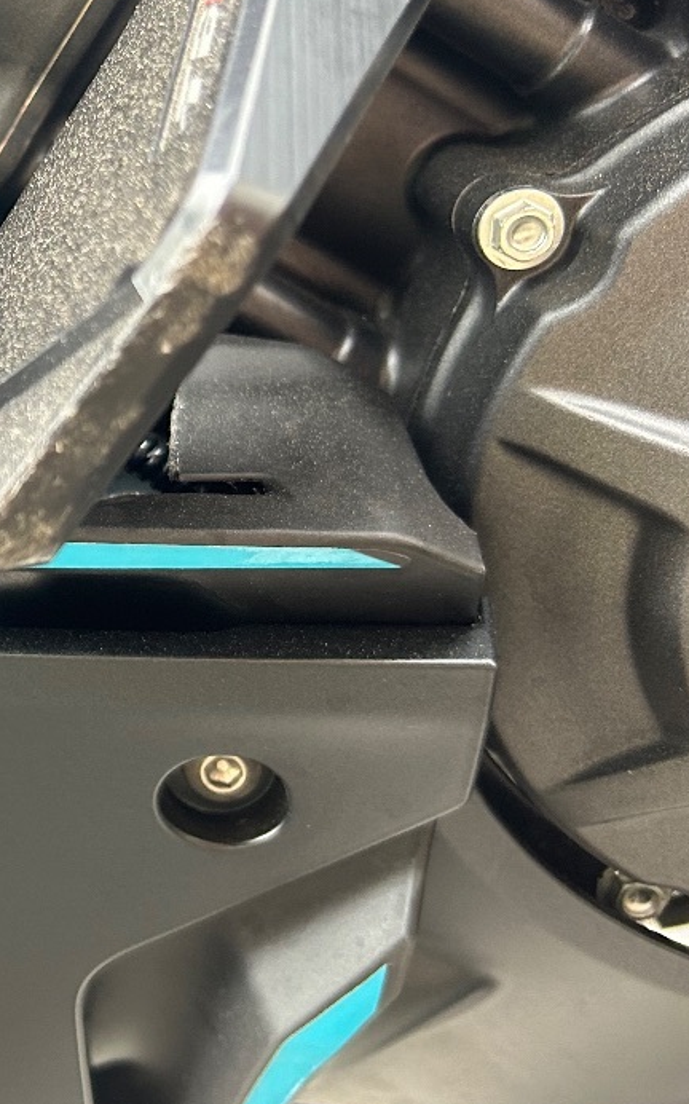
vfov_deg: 39.6
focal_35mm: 51
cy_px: 515
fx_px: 1534
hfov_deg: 22.4
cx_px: -231
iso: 125
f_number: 1.5
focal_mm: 5.7
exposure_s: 1/64
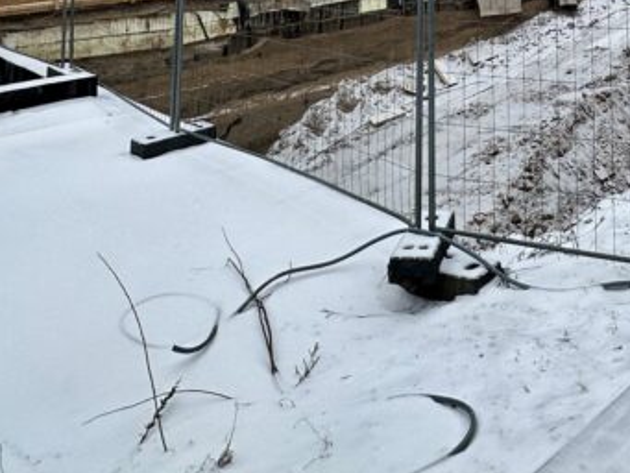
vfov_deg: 27.7
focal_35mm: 42
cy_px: -163
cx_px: 517
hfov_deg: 42.5
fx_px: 765
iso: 40
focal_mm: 2.22
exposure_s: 1/99
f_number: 2.2
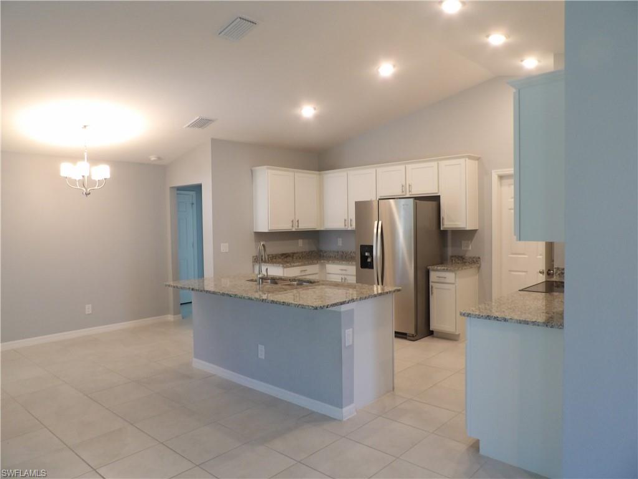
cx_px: 319
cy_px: 240
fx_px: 442
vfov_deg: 56.8
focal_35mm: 24
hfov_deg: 71.6
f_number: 3.2
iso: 200
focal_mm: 4.3
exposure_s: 1/27
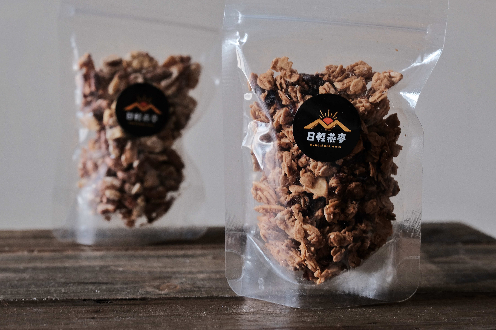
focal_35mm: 83
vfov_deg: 16.5
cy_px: 165
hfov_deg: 24.5
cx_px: 248
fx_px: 1143
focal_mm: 55
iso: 800
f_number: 7.1
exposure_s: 1/25
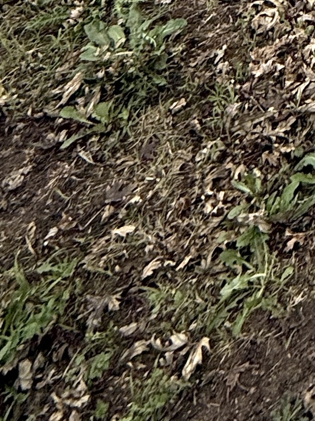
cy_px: -596
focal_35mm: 74
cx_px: 677
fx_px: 898
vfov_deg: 15.0
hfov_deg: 15.1
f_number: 2.2
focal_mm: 2.22
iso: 50
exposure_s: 1/1167
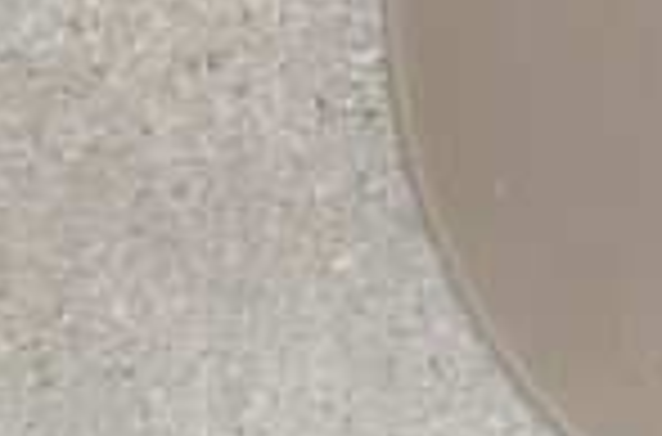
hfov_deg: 6.1
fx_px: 6178
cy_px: -124
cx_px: 1054
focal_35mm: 337
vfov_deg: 4.0
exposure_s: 1/6
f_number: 3.2
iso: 100
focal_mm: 55
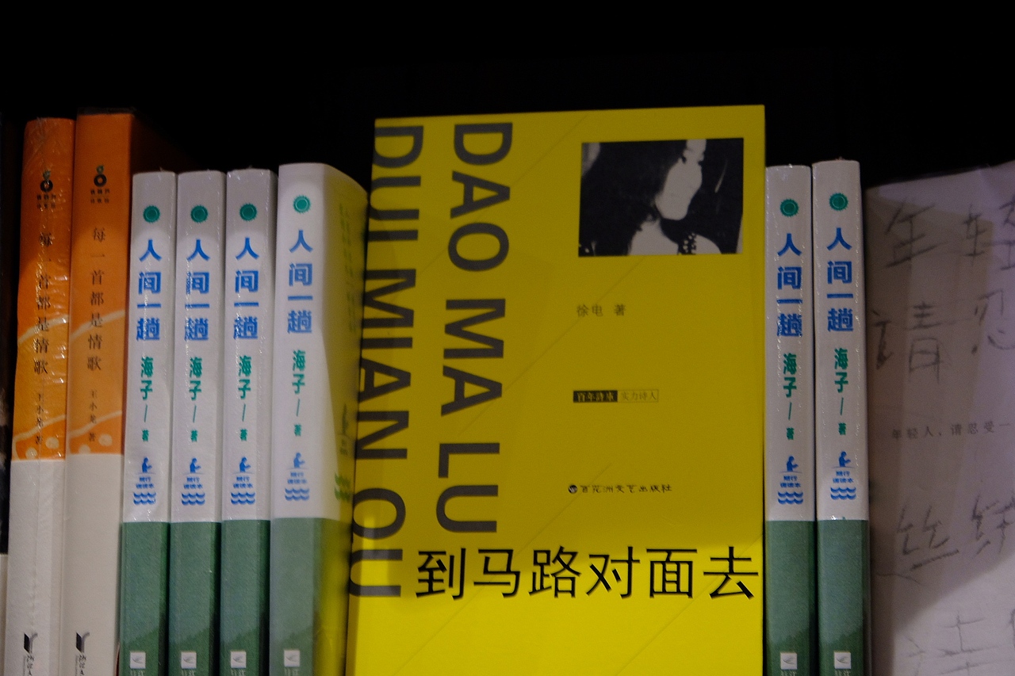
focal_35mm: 76
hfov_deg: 26.7
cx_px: 508
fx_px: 2142
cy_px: 338
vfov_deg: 17.9
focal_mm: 50.5
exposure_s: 1/14
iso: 800
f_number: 4
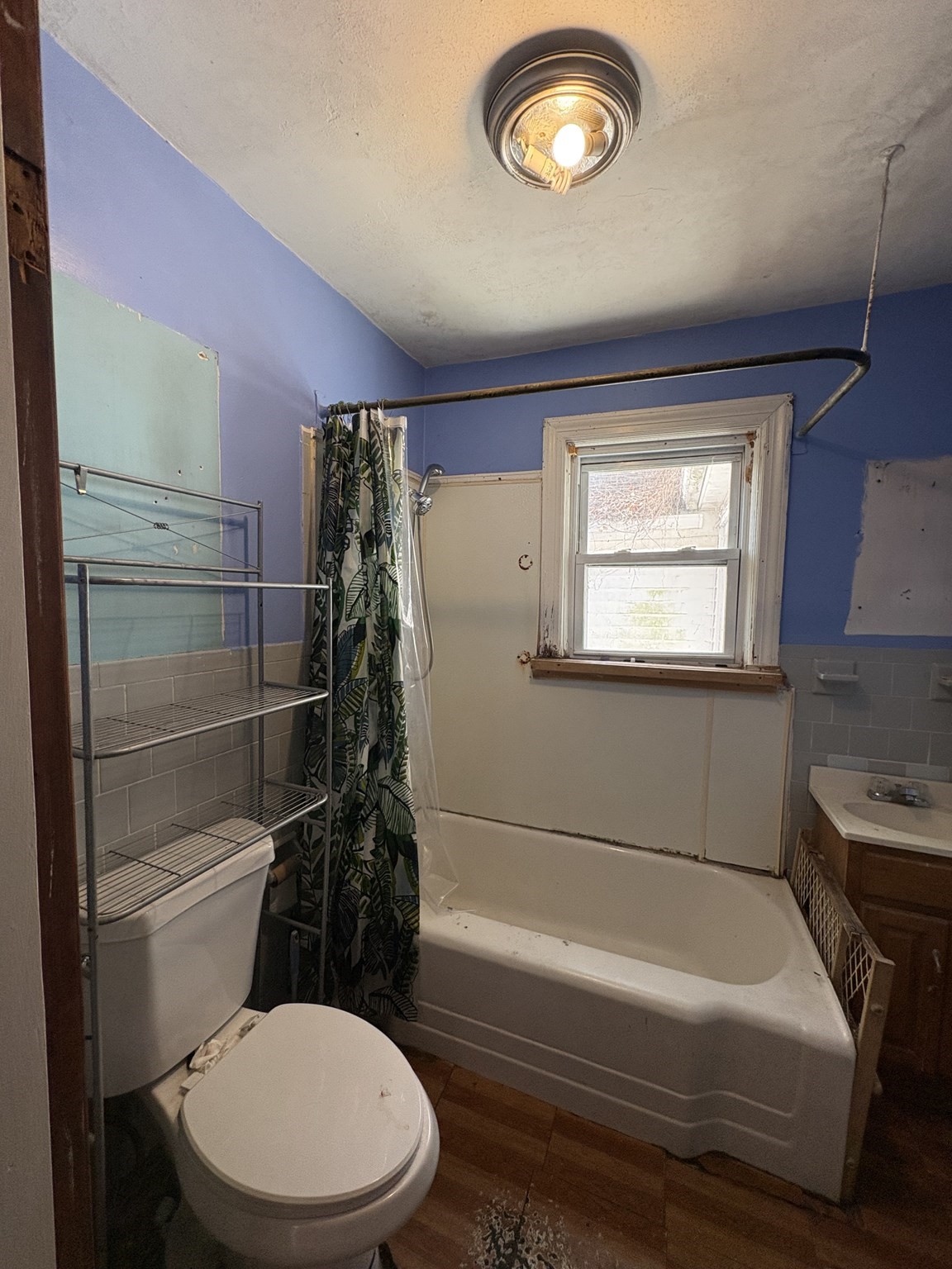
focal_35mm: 14
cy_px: 634
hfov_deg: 85.7
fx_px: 513
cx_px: 476
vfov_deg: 102.1
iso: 320
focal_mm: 2.22
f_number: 2.2
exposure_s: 1/120
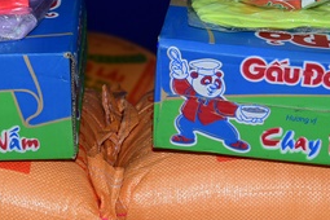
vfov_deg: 13.9
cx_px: 104
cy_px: 10
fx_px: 889
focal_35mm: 97
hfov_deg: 20.9
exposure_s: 1/60
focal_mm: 38
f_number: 4
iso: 320
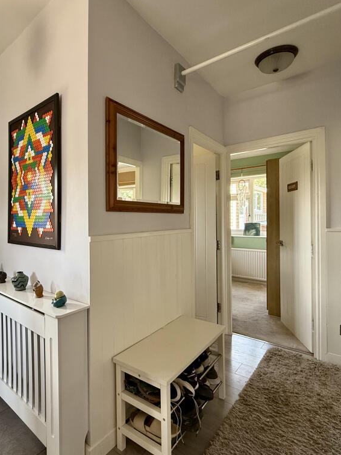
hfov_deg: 67.3
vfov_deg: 84.7
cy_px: 226
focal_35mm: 19
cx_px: 122
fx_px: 250
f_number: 2.2
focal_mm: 2.22
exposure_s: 1/99
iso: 200
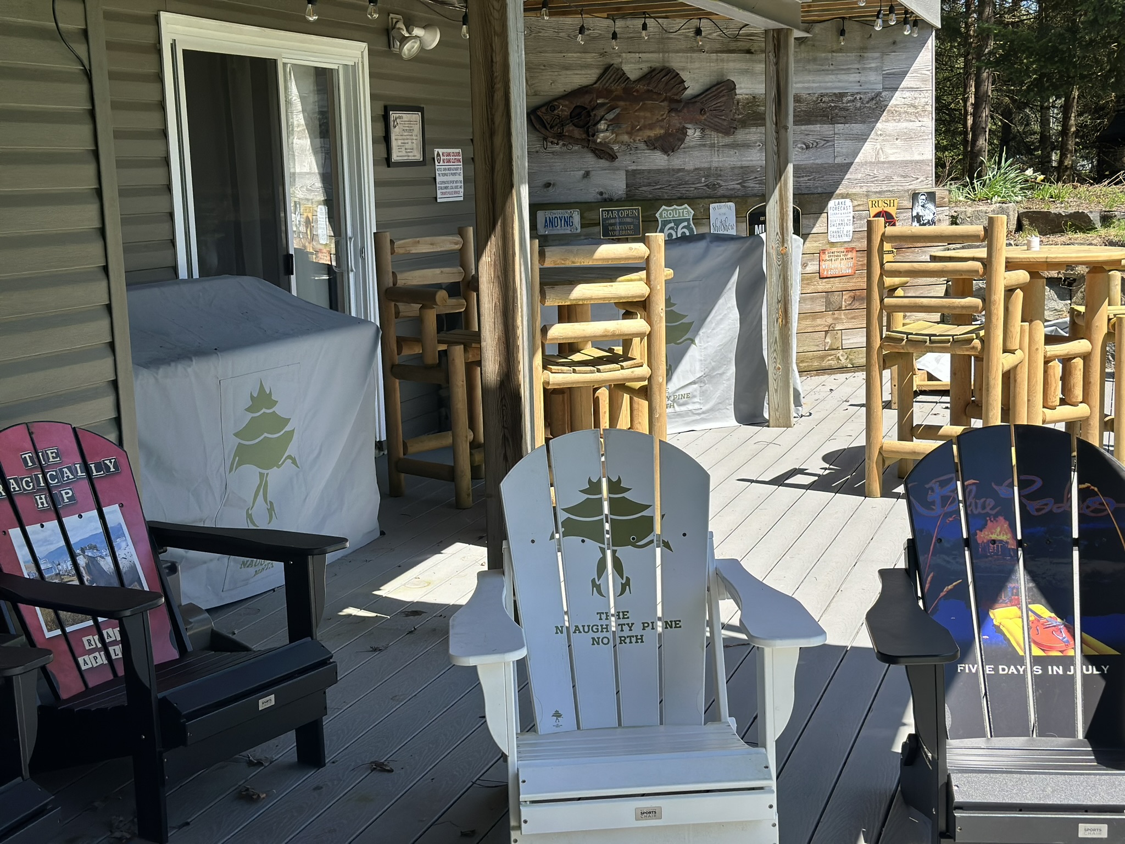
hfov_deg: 39.7
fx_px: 1560
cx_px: 562
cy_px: 422
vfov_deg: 30.3
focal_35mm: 48
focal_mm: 6.86
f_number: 1.78
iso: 80
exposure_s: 1/1953
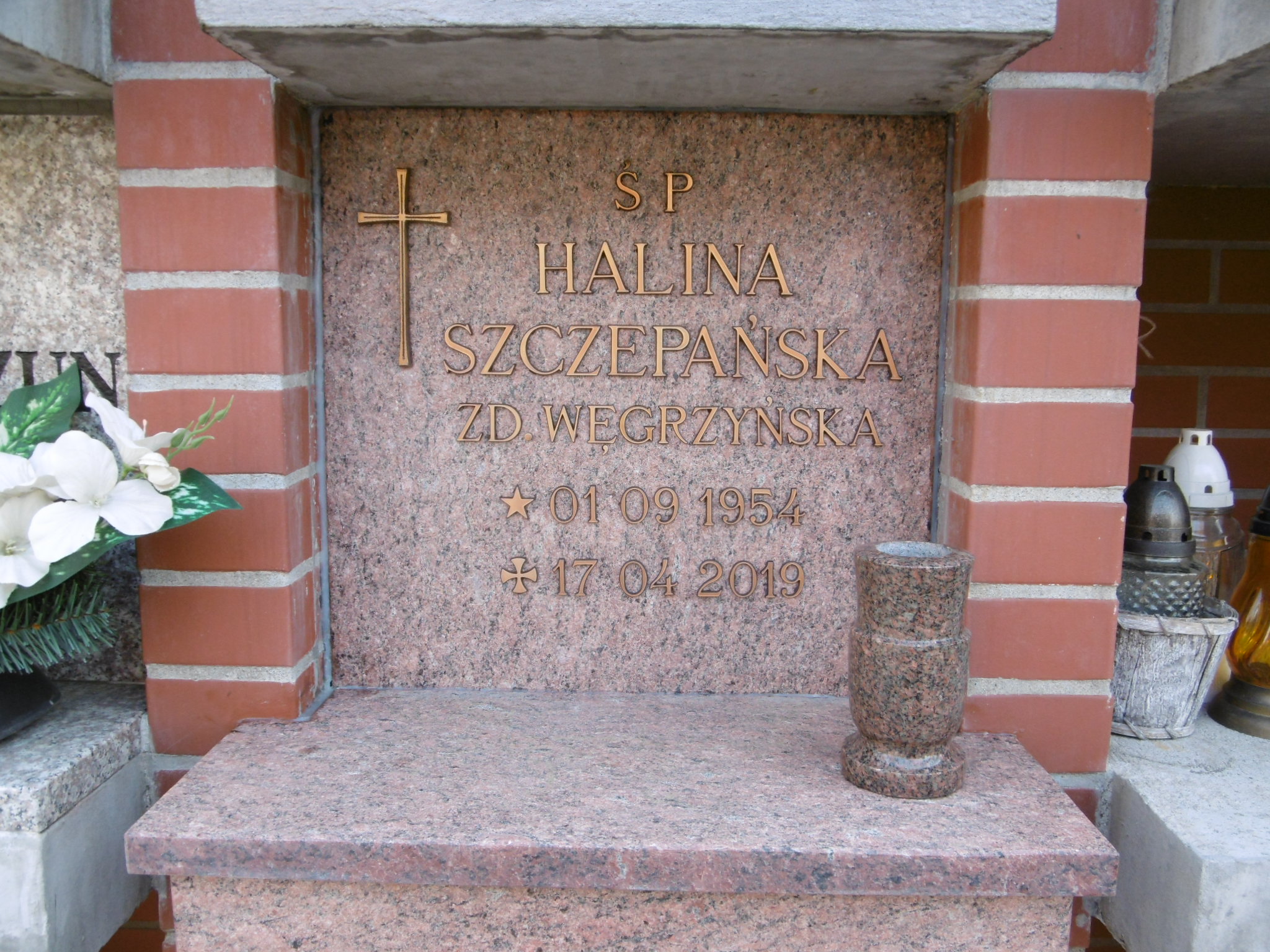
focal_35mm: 32
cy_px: 476
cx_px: 635
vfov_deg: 44.2
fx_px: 1174
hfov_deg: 56.8
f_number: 3.5
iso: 100
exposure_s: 1/60
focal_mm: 5.8
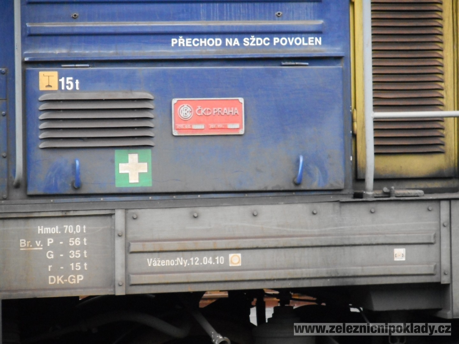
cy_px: 172
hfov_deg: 9.9
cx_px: 230
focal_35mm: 200
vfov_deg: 7.4
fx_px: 2652
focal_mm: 36
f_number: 6.6
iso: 800
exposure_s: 1/100
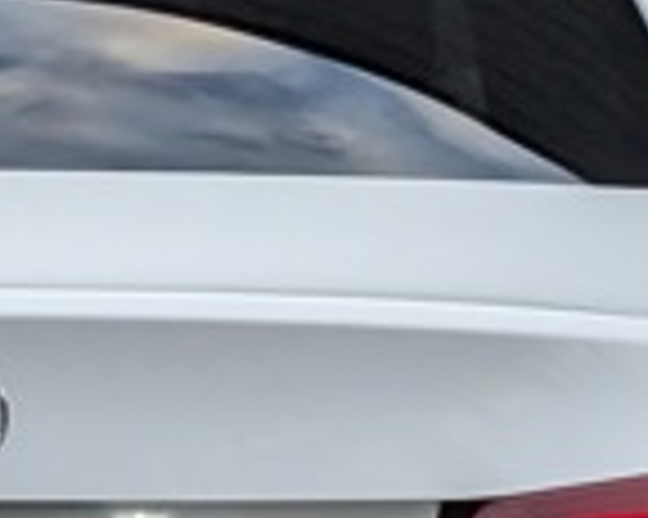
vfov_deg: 5.8
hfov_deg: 7.2
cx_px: -9
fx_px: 5098
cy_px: 622
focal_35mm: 266
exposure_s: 1/427
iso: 111
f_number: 1.68
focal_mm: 6.9
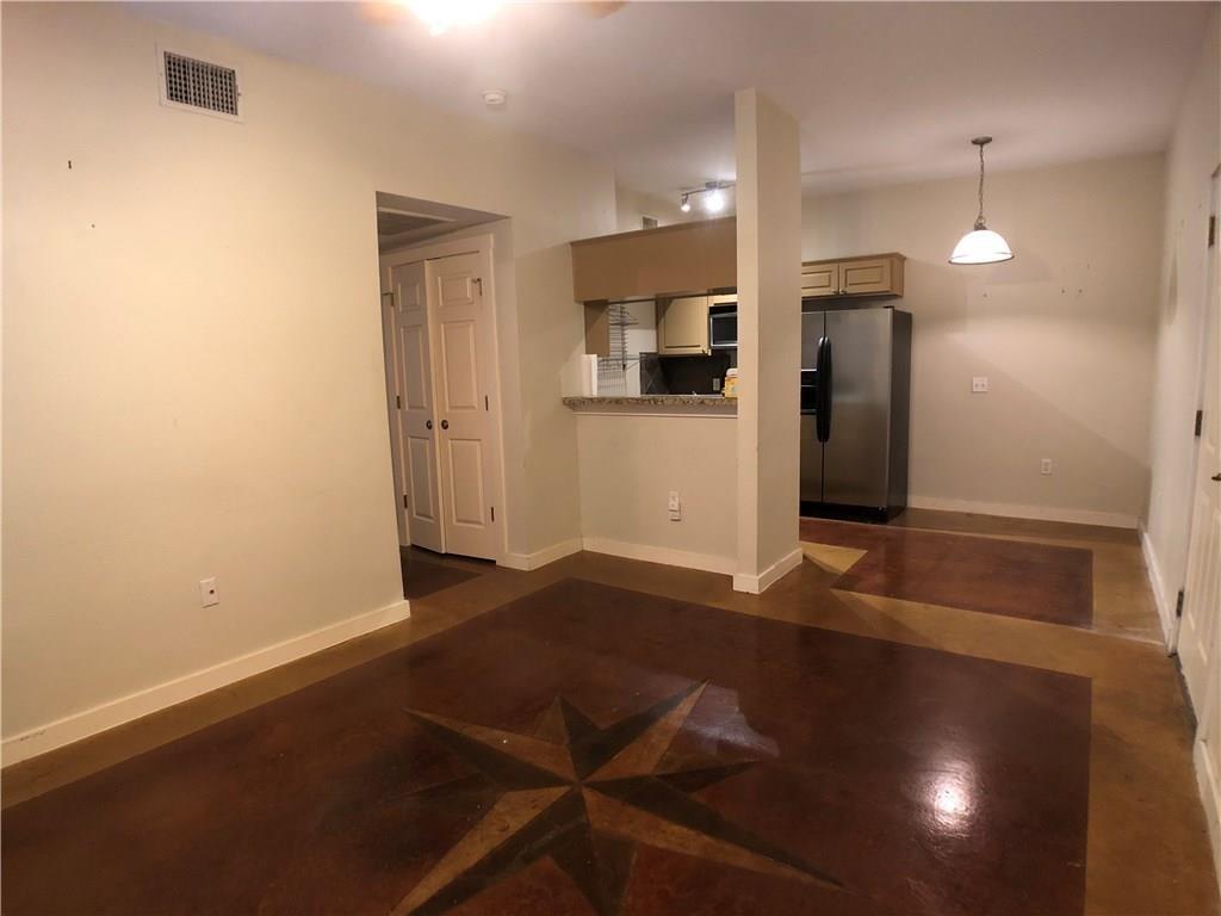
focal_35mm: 28
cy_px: 458
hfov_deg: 63.4
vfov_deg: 49.7
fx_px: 988
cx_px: 610
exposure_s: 1/15
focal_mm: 4
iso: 80
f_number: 1.8
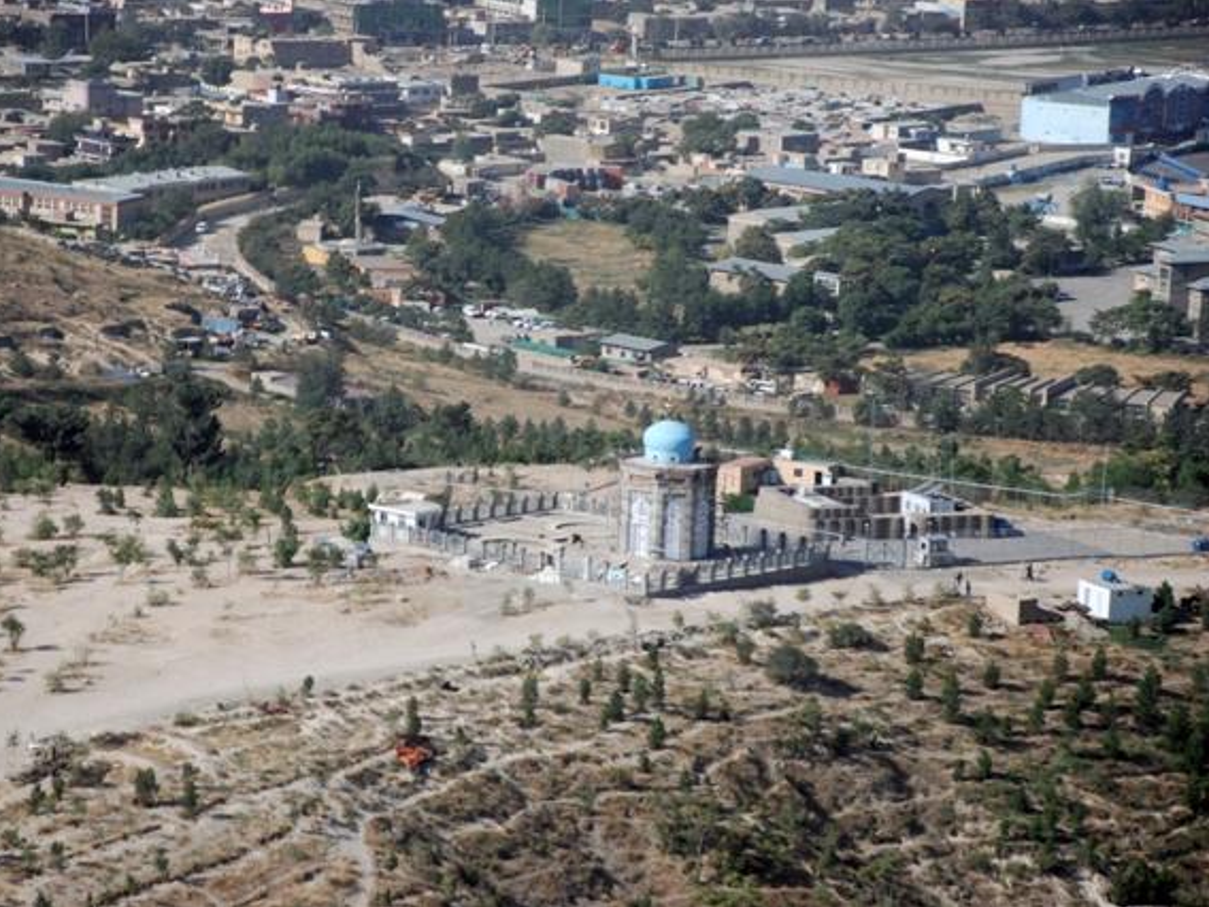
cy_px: 454
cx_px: 532
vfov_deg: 9.6
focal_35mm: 155
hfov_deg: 12.8
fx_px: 5398
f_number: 5.6
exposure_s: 1/800
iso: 200
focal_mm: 95
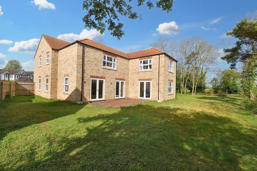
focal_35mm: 15
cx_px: 128
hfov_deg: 100.4
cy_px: 86
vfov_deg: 77.3
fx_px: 107
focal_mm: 10
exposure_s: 1/320
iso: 100
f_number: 9
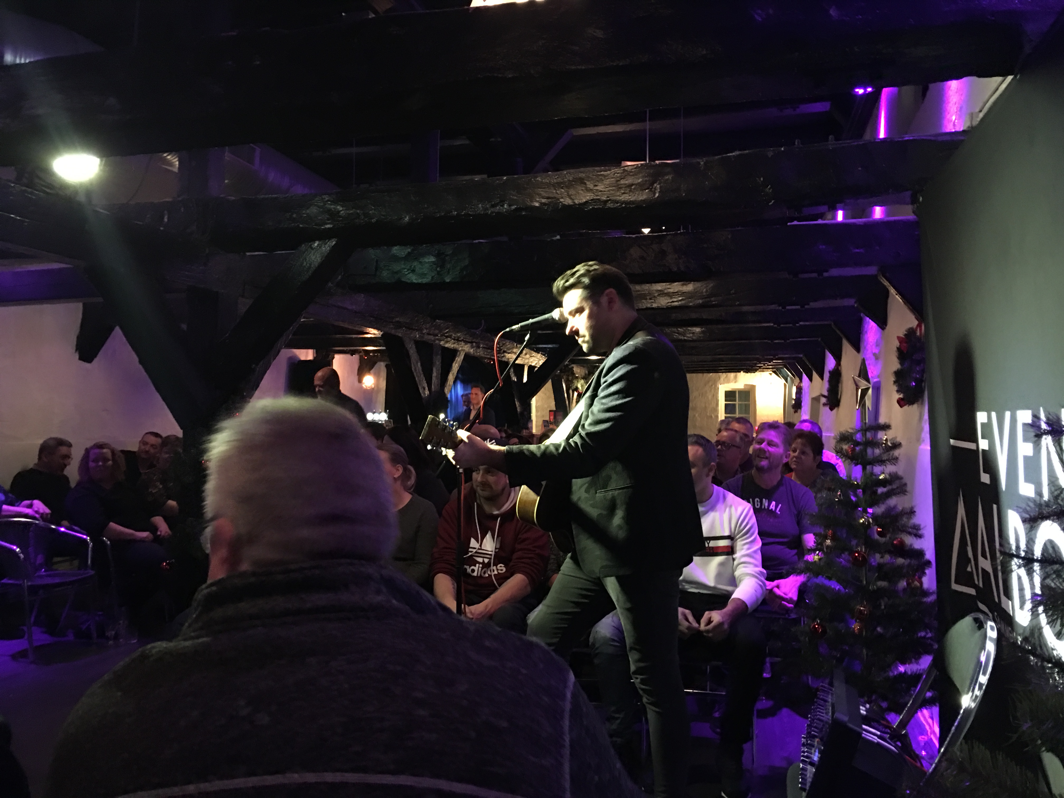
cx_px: 532
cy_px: 399
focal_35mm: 29
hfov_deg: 61.7
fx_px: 891
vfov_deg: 48.2
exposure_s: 1/4
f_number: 2.2
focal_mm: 4.15
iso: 125
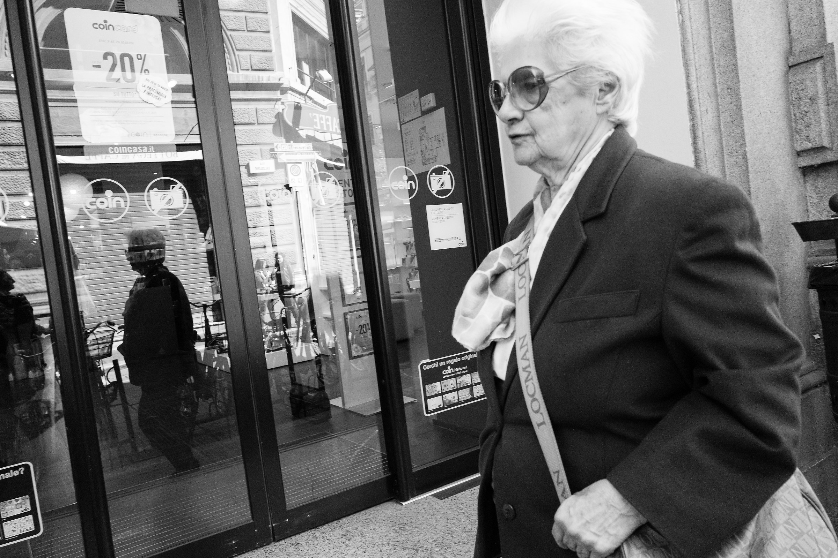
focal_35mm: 28
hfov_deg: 65.5
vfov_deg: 46.4
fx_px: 652
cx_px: 419
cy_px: 279
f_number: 8
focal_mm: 28
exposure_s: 1/640
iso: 3200
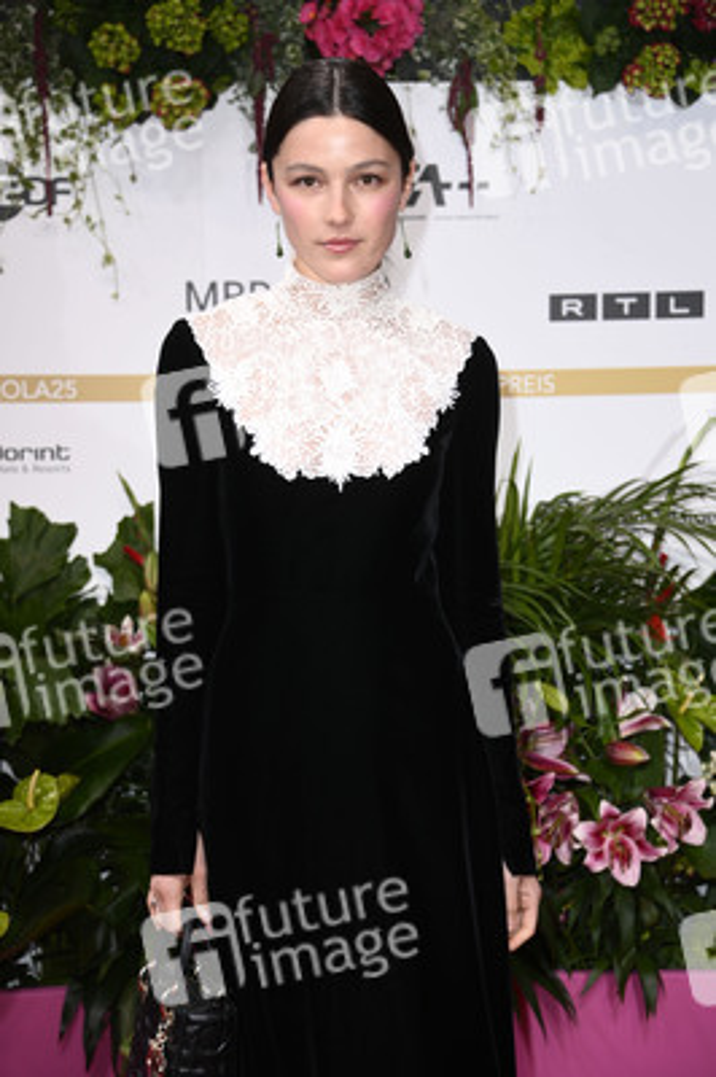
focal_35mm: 90
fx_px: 2689
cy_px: 538
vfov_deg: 22.6
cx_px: 358
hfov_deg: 15.2
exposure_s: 1/250
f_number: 5.6
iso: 500
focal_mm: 90
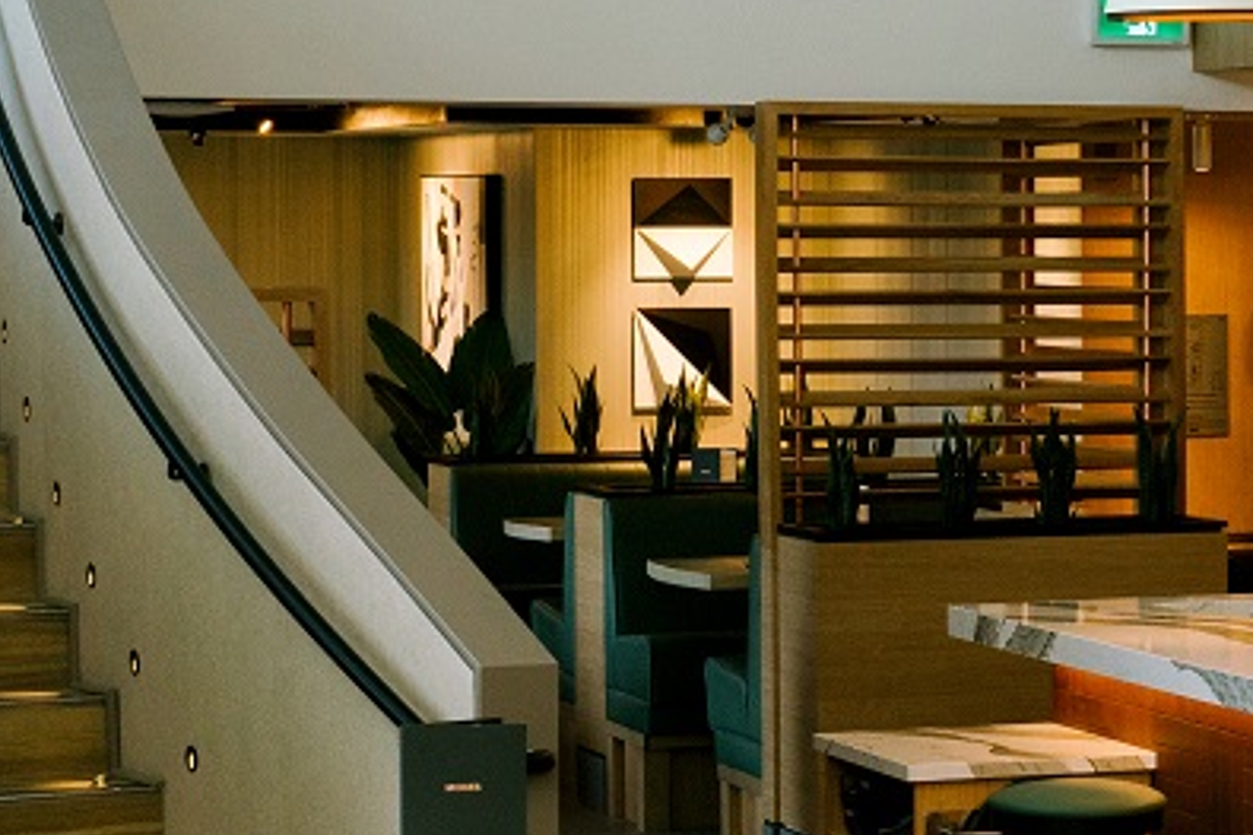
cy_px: 456
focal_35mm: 137
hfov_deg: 14.4
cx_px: 1581
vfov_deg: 10.0
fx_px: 4766
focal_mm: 34
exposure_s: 1/30
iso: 400
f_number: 7.1
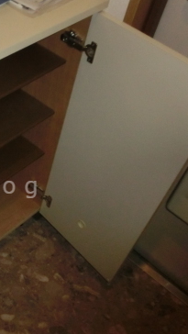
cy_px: 187
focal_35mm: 46
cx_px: -21
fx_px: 407
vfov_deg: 44.5
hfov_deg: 24.2
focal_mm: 4.24
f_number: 3
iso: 400
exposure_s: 1/250
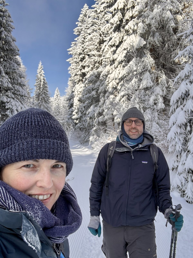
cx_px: 96
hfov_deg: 46.8
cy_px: 129
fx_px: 223
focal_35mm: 30
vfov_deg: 60.0
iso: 25
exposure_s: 1/334
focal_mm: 2.69
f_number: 1.9
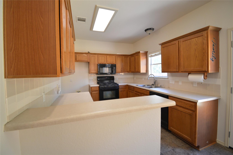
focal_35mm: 15
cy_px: 78
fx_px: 97
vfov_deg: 77.2
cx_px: 116
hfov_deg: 100.4
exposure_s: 1/15
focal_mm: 10
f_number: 4.5
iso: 500
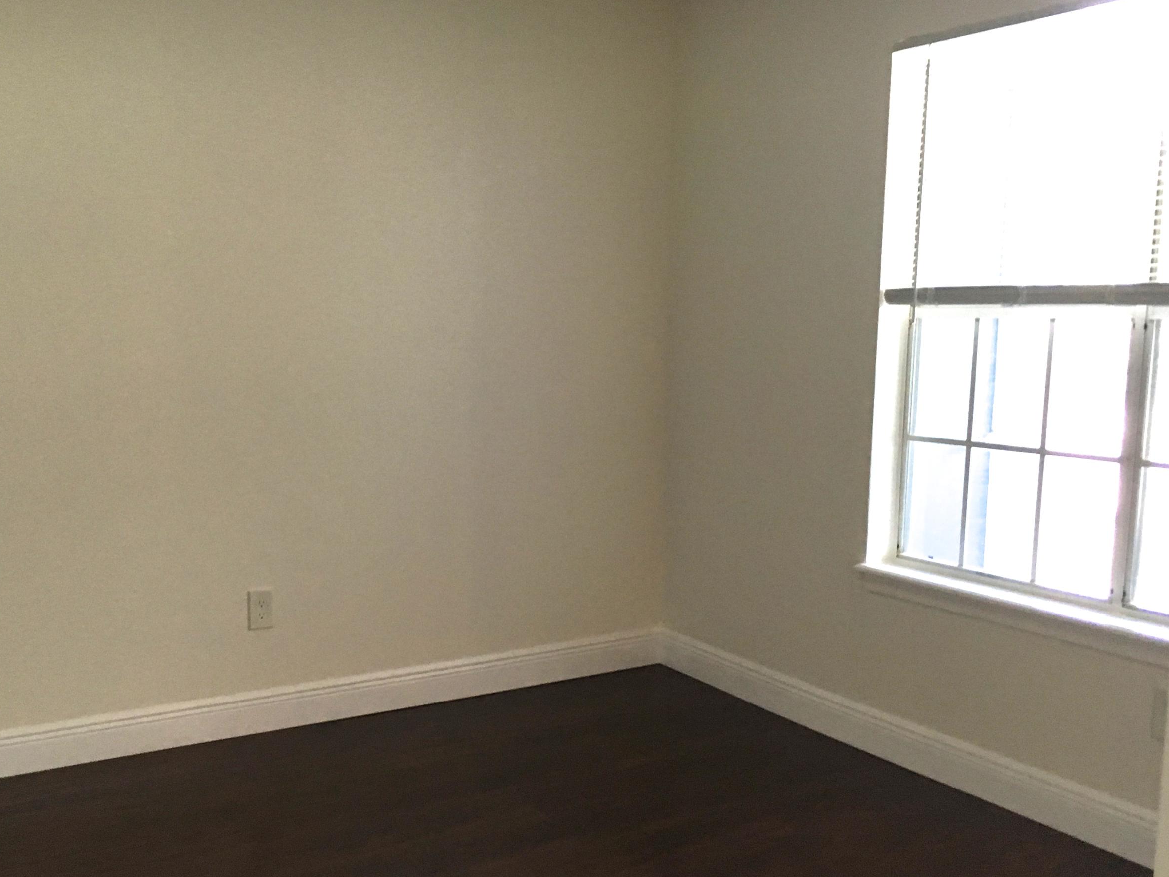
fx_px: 1250
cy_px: 518
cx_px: 477
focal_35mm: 37
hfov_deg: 49.9
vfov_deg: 38.5
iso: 125
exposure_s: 1/30
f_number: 2.2
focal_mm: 4.15
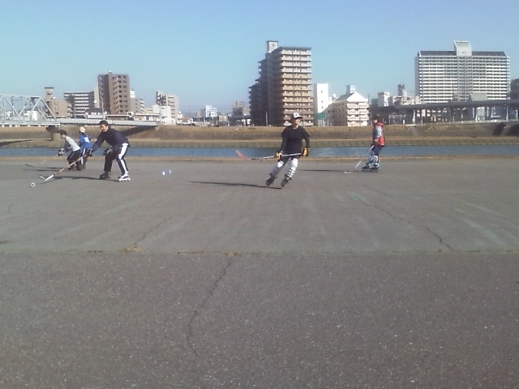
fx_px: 435
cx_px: 260
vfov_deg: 48.2
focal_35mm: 29
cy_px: 194
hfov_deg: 61.7
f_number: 3.5
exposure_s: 1/714
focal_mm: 3.73
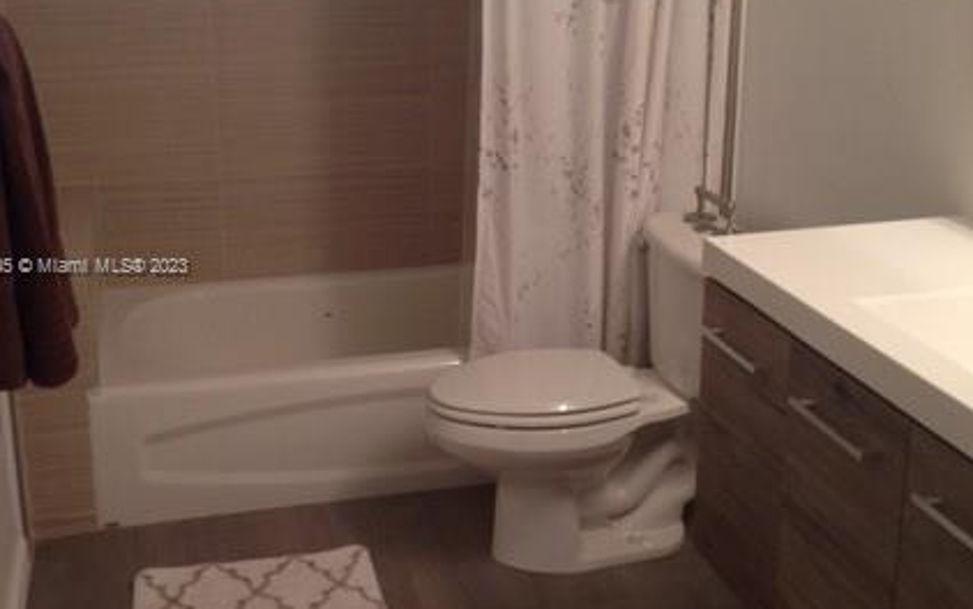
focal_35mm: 53
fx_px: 1406
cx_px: 477
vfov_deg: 24.4
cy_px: 268
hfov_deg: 38.2
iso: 64
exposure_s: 1/60
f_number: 2.4
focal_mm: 4.12
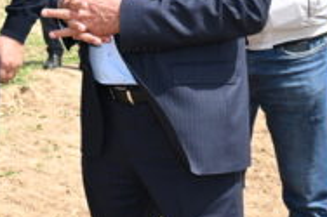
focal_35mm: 160
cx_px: -202
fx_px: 1452
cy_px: -144
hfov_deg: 12.1
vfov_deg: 8.3
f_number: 7.1
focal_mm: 40
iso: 125
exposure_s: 1/250
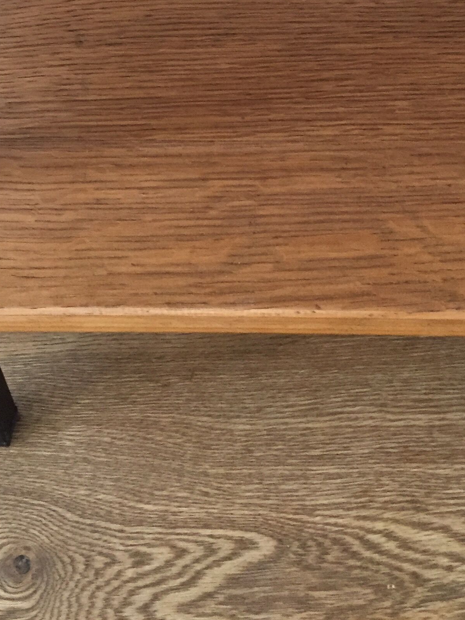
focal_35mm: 59
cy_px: 15
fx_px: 1057
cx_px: 307
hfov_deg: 24.7
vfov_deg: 30.6
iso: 250
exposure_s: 1/33
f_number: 2.2
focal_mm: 4.15
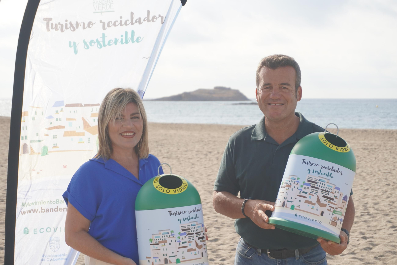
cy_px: 132
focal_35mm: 75
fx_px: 827
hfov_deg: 27.0
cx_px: 198
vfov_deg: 18.2
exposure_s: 1/400
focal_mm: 50
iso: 100
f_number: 5.6
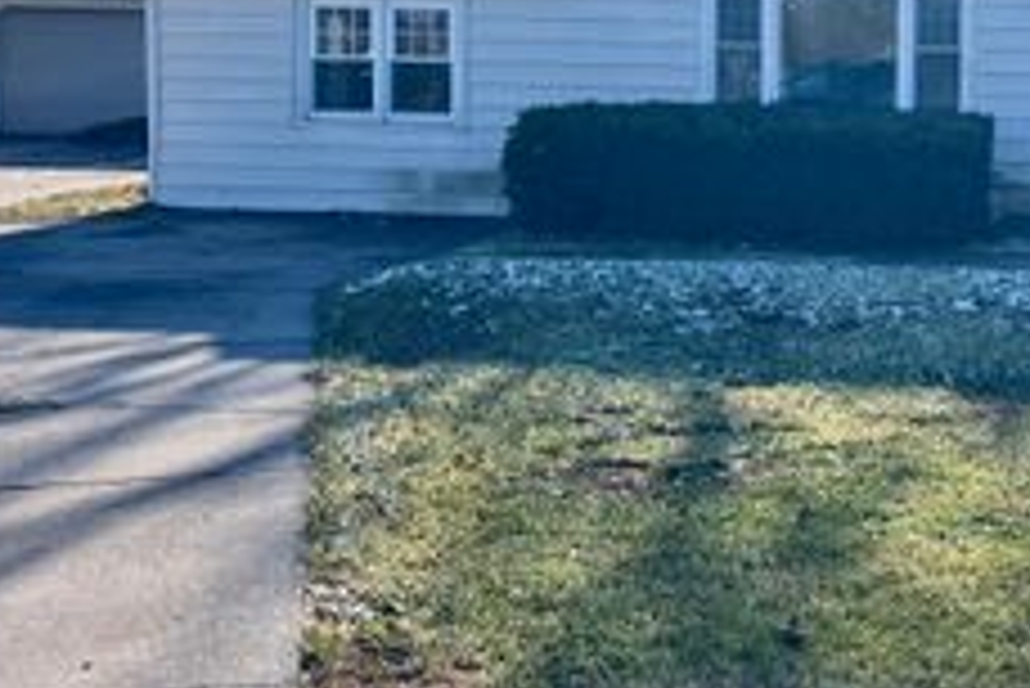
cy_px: 169
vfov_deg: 22.8
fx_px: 1689
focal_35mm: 59
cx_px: 931
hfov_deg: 32.2
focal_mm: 5.7
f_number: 1.5
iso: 50
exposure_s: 1/2841
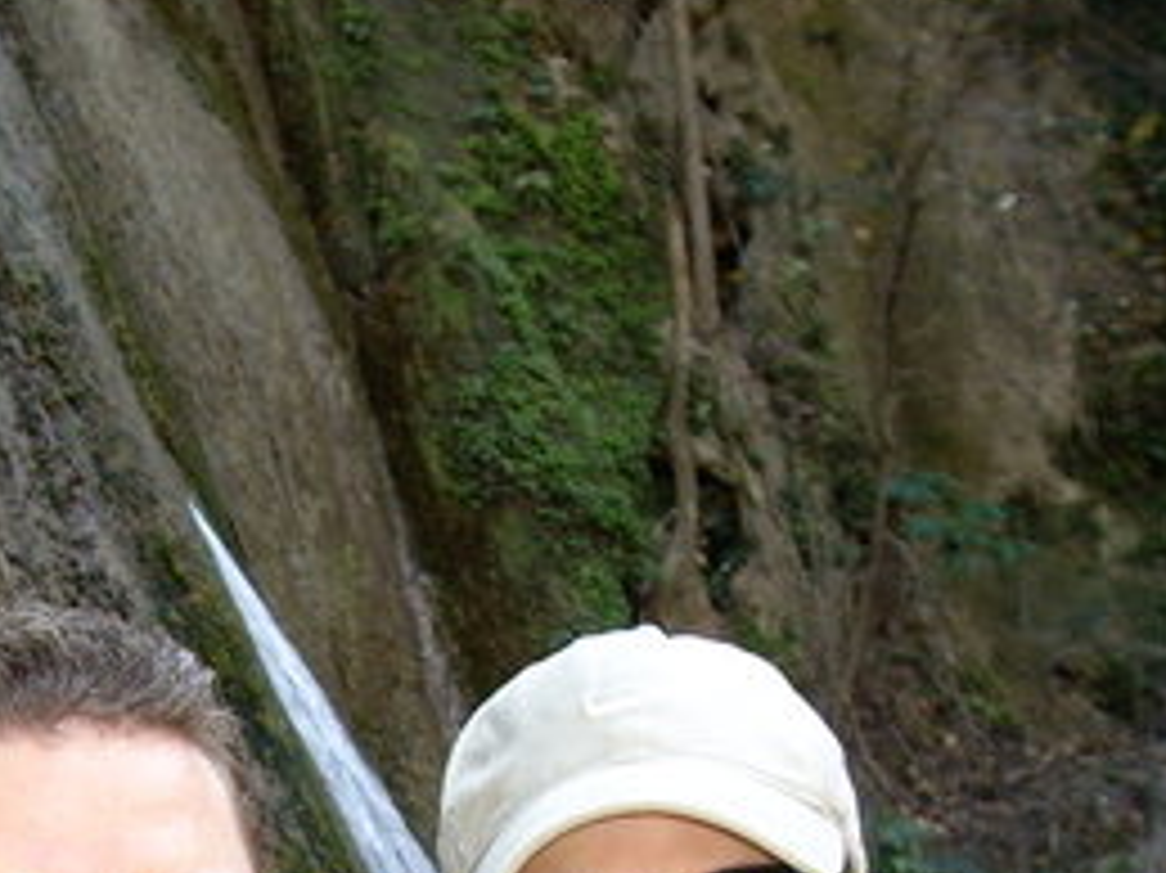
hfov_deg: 20.3
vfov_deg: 15.2
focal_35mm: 94
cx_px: 27
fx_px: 3165
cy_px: 1048
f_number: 2.7
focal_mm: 6.2
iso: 50
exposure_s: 1/50
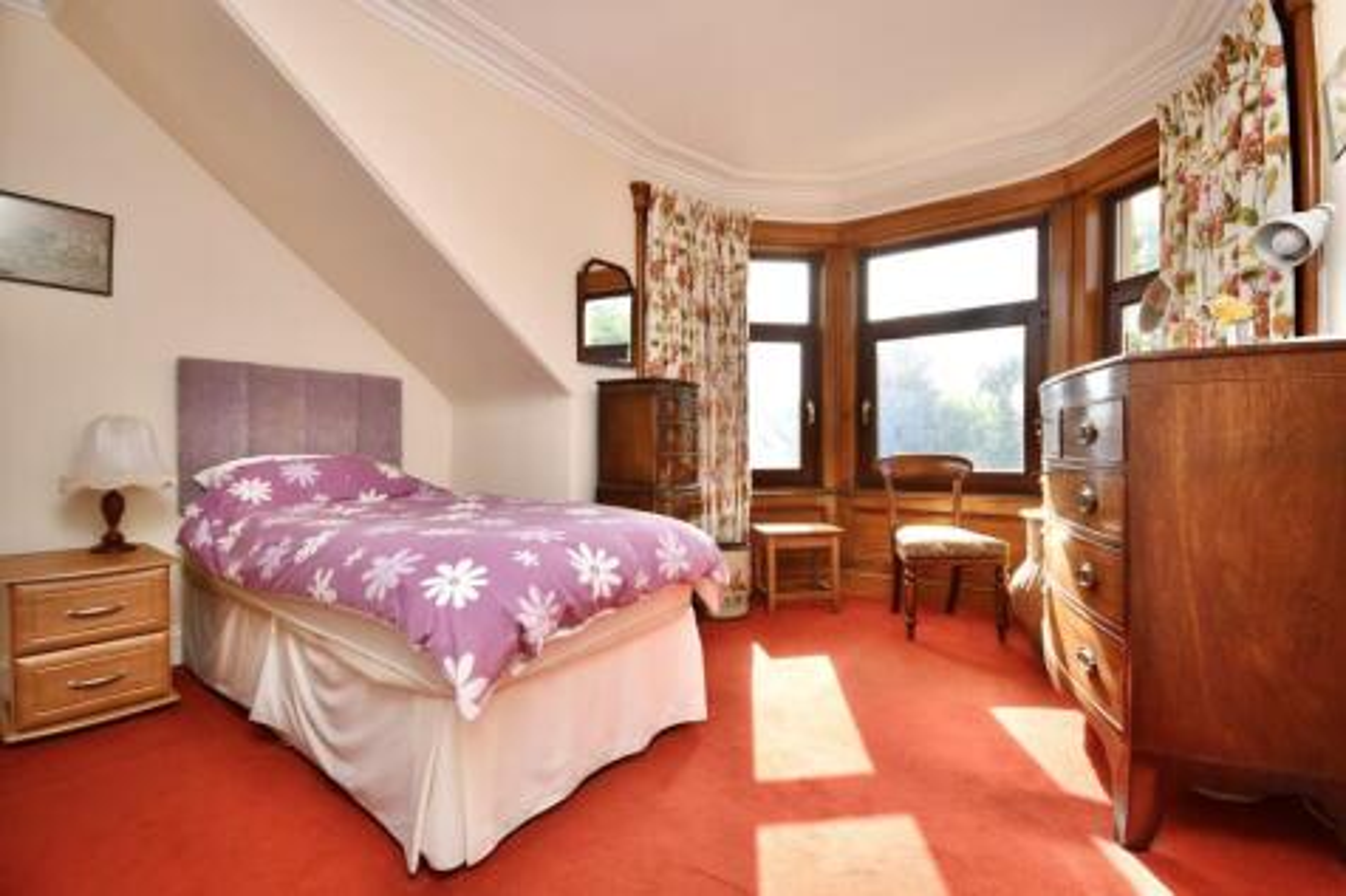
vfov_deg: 77.3
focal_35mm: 15
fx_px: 561
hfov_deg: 100.4
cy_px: 448
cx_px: 673
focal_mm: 10
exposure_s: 1/100
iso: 200
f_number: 5
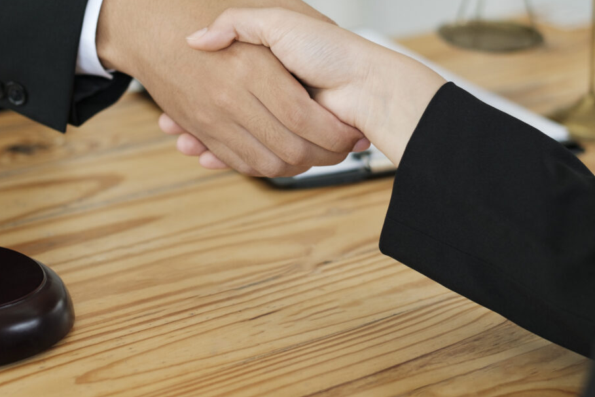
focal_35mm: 132
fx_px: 2181
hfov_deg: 15.5
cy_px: 83
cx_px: 289
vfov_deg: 10.4
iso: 200
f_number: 2
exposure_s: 1/320
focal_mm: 50
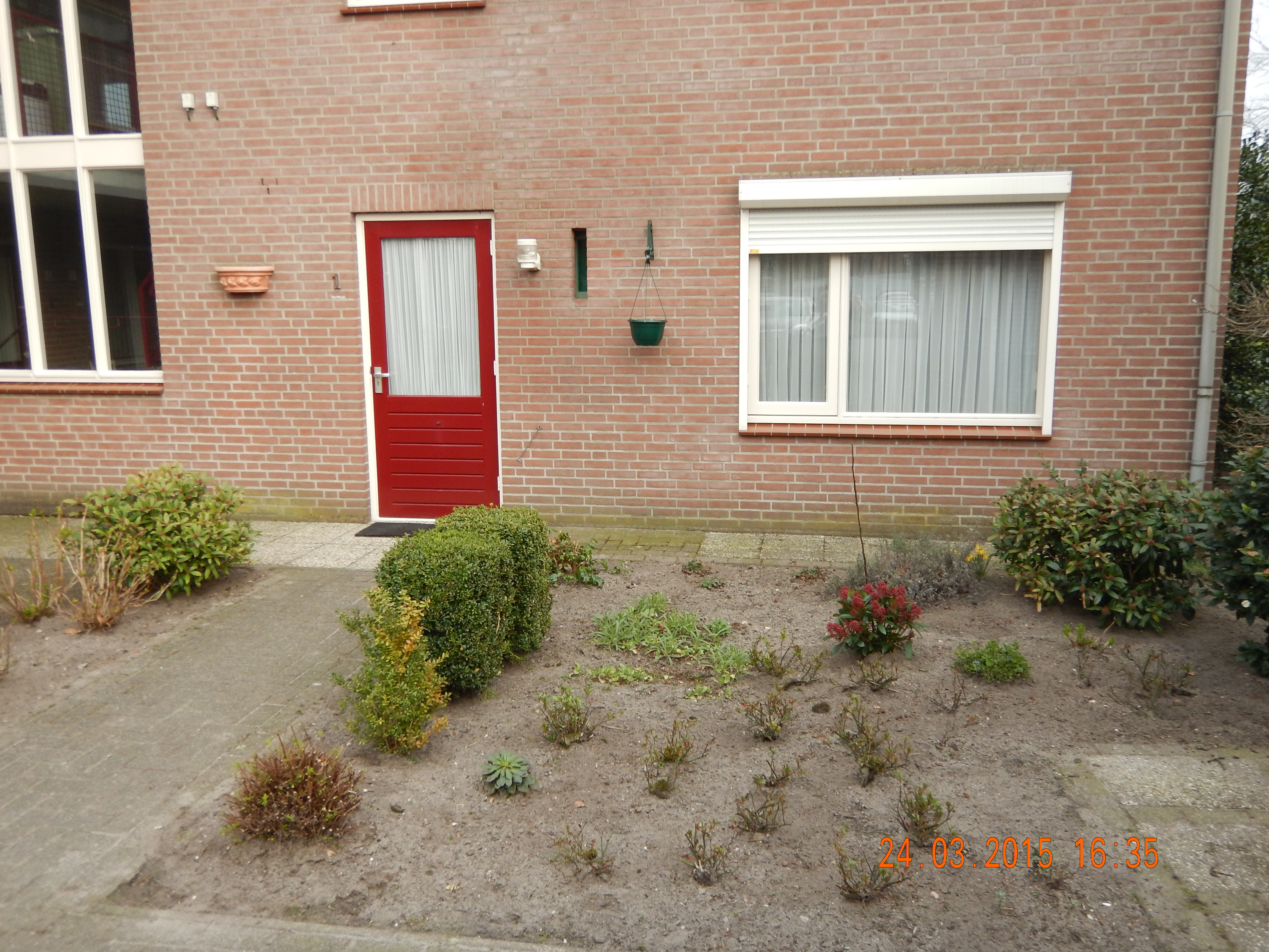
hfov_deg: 61.7
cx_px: 634
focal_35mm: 29
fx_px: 1063
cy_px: 476
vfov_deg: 48.2
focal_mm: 5.1
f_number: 2.8
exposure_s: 1/320
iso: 125
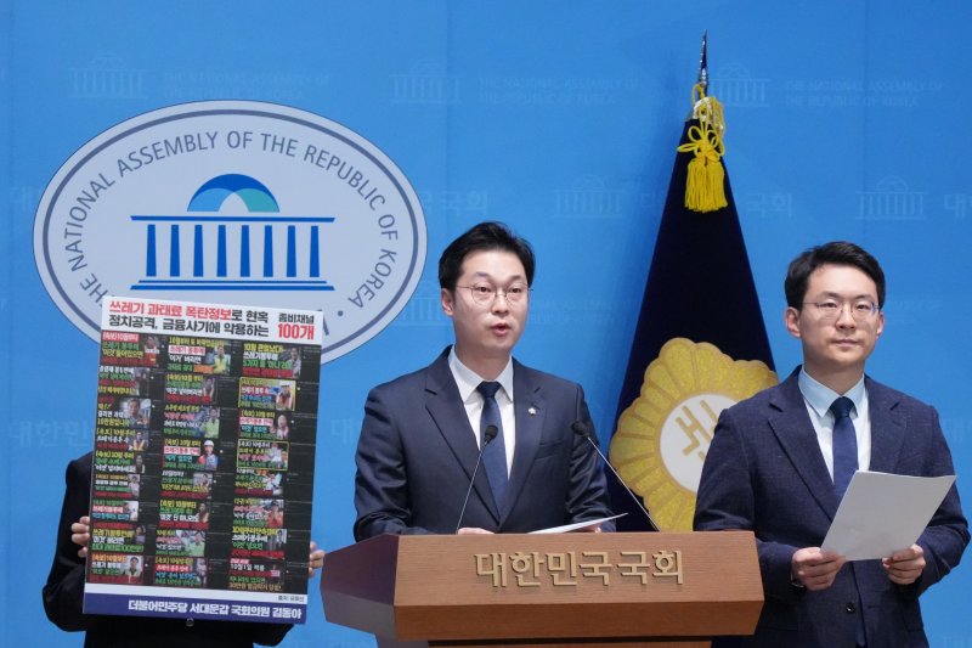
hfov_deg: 10.5
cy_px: 324
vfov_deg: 7.0
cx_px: 486
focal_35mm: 196
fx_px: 5291
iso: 12800
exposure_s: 1/1600
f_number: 5.6
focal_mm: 131
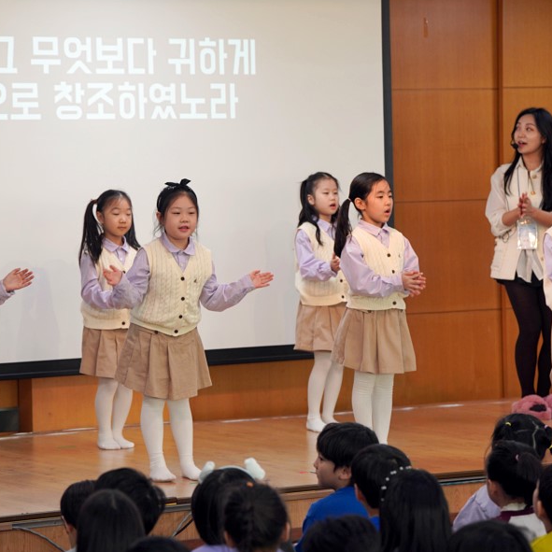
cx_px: 197
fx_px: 2454
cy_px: 277
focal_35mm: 136
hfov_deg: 12.8
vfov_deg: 12.8
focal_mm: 105
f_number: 4
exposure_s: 1/160
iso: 500
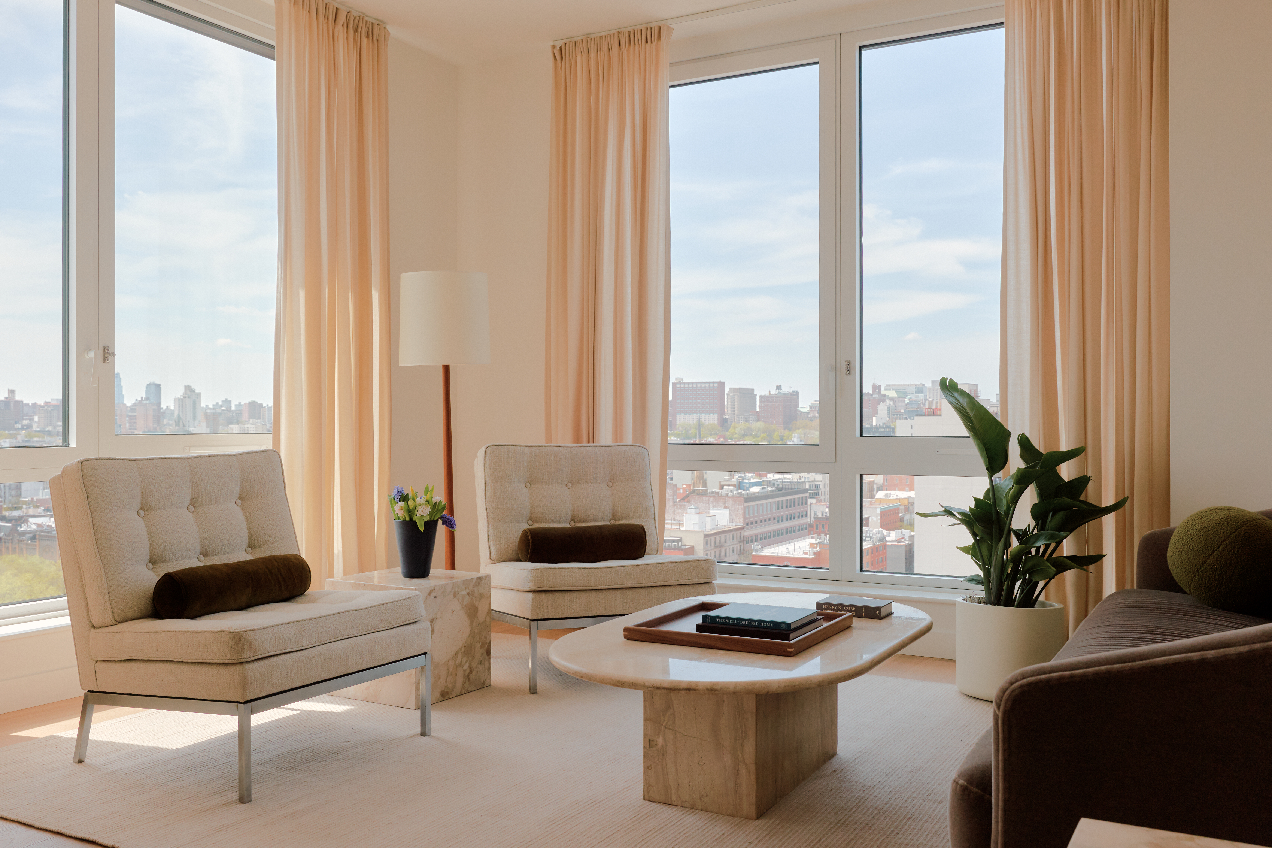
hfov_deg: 58.7
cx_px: 636
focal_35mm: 32
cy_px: 424
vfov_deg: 41.1
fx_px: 1131
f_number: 8
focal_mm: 32
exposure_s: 1/400
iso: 200
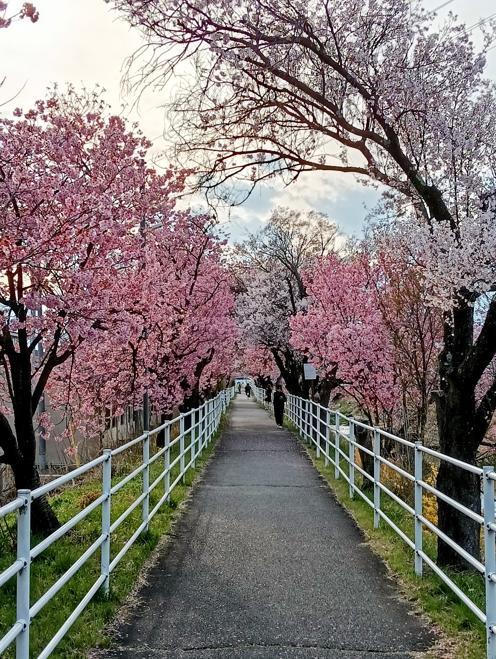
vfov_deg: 35.5
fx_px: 1029
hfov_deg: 27.1
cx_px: 248
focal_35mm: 54
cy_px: 330
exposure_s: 1/571
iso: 64
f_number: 1.8
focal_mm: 3.98
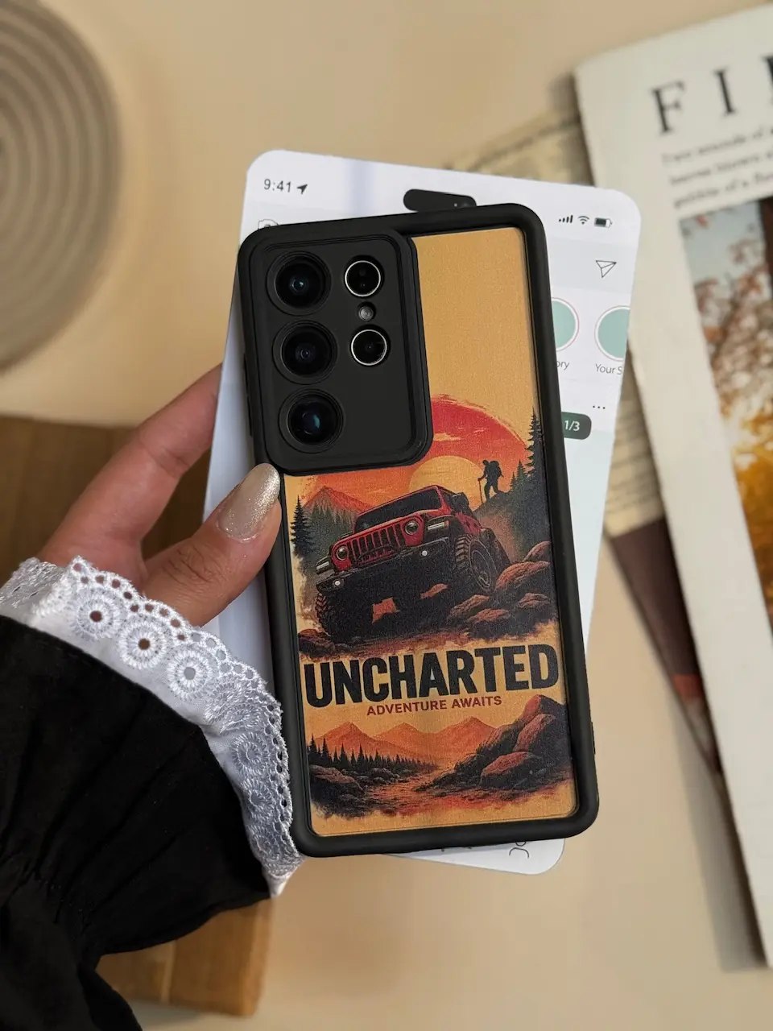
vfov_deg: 39.7
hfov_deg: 30.3
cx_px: 386
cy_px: 516
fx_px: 1429
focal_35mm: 48
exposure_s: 1/2577
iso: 80
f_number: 1.78
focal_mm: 6.76
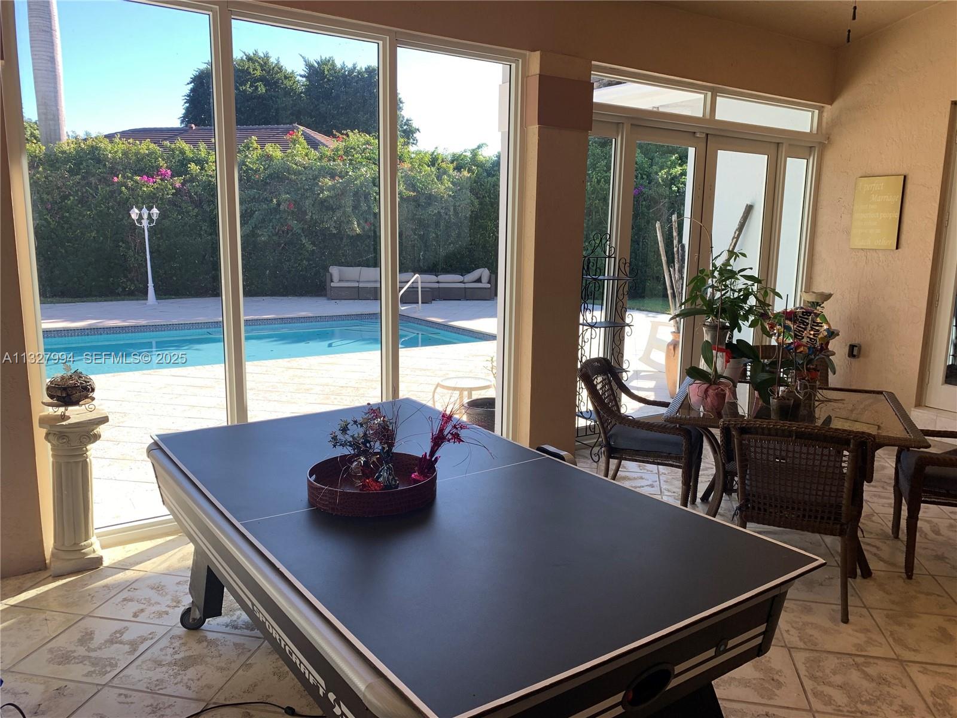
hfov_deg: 67.3
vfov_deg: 53.1
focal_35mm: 26
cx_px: 478
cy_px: 359
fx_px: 719
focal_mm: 4.25
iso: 25
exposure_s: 1/146
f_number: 1.8
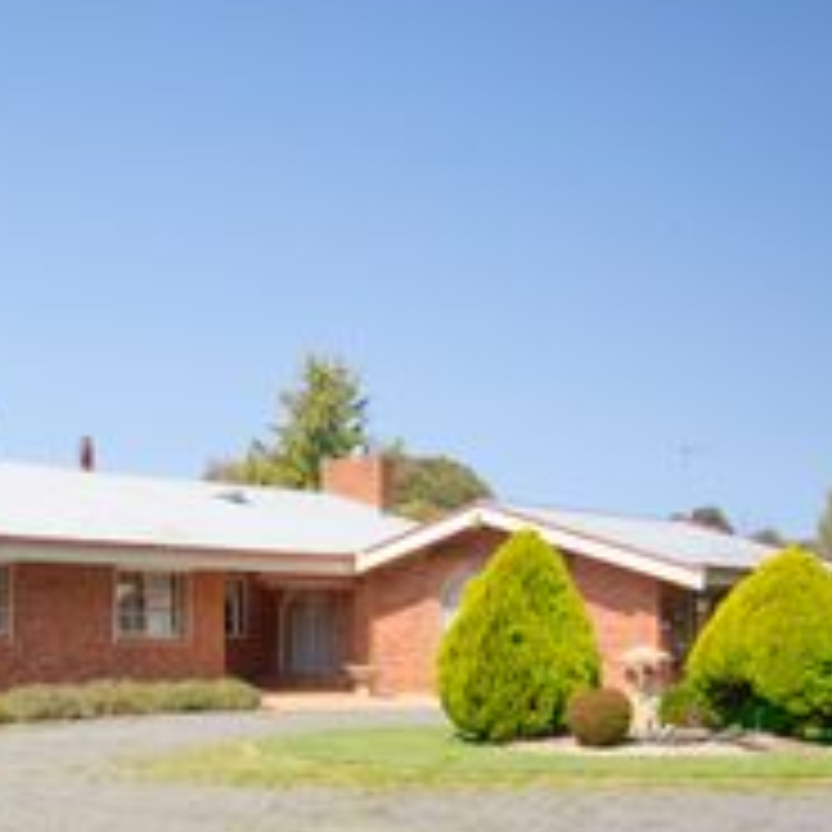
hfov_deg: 23.4
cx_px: -85
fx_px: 1876
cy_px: 636
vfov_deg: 24.7
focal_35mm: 69
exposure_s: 1/125
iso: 100
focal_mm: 32
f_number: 11
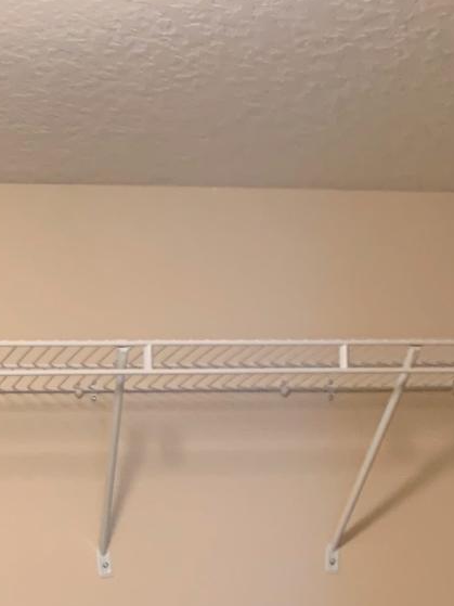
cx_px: -63
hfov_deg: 15.4
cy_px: 818
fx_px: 1627
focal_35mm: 93
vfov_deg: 19.3
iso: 320
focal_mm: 4.25
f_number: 1.8
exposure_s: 1/40
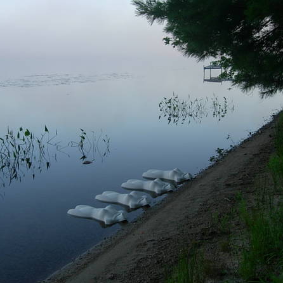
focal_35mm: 49
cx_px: 130
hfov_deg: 34.7
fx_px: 453
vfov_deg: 34.7
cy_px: 140
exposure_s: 1/304
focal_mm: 7.8
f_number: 2.8
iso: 64
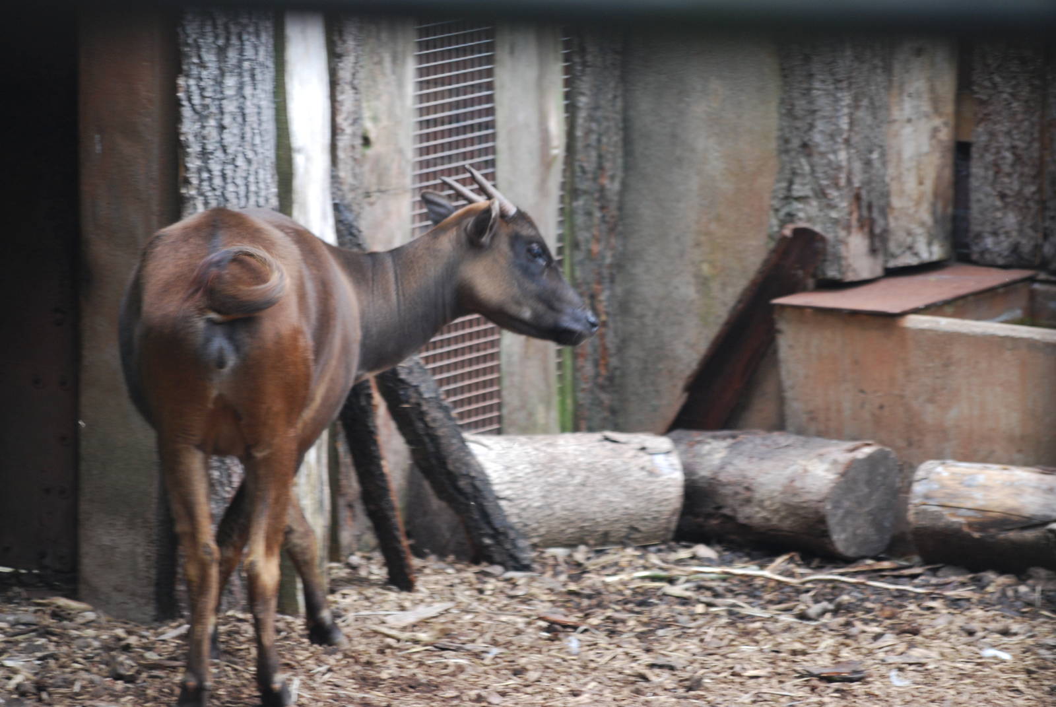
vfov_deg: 5.4
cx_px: 528
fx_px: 7489
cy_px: 354
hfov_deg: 8.1
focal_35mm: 255
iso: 360
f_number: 4.8
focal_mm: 170
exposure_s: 1/125
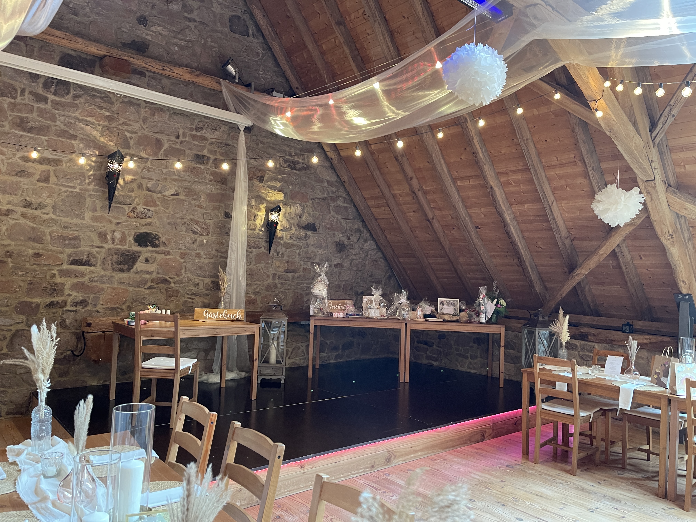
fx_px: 503
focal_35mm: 25
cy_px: 261
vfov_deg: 54.9
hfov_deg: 69.4
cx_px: 348
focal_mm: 5.1
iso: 400
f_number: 1.6
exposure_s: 1/50
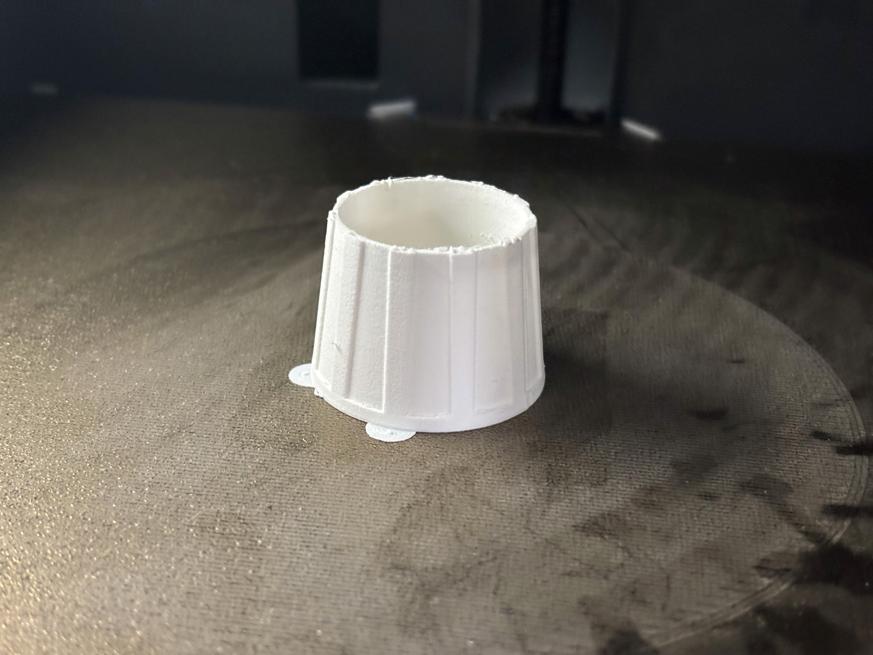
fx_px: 1311
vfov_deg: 28.0
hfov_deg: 36.8
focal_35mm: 52
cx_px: 436
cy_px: 328
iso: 400
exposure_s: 1/28
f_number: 1.6
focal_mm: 5.96
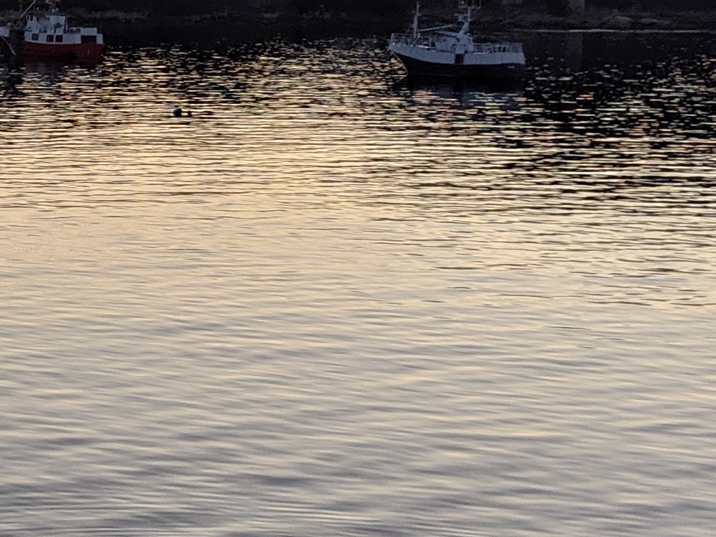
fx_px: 2254
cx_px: -553
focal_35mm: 109
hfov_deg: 15.6
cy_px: 151
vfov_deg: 13.5
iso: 47
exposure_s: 1/425
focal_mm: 4.44
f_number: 1.8
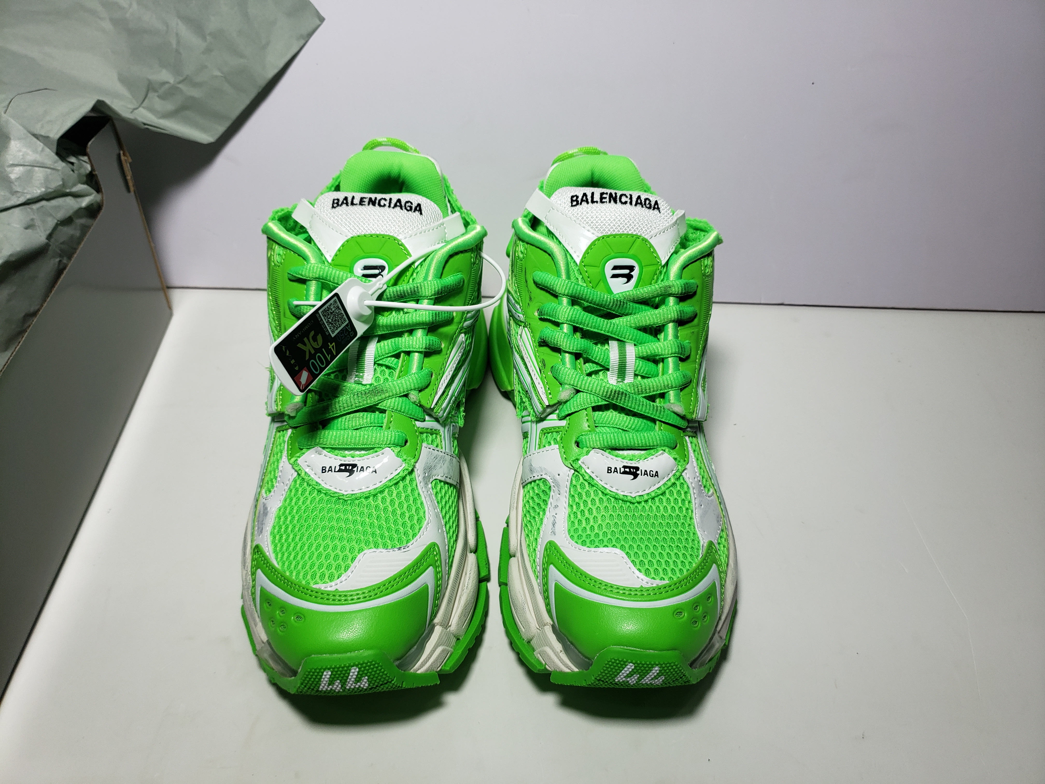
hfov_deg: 67.3
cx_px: 522
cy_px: 392
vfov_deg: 53.1
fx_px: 785
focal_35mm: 26
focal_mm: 4.3
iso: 50
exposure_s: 1/534
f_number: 1.5
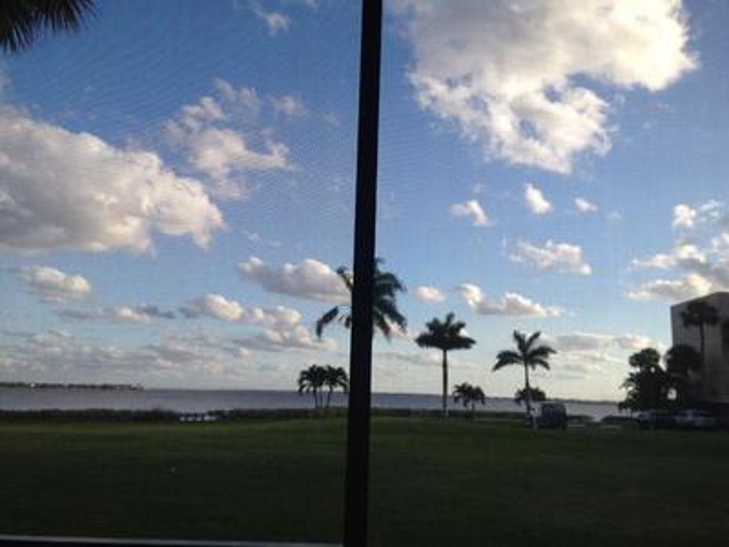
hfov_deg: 55.4
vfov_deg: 42.9
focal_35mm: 33
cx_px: 364
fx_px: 695
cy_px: 274
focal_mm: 4.12
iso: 50
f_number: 2.4
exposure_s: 1/583
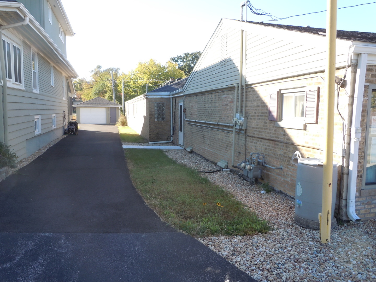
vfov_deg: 49.7
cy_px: 141
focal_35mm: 28
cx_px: 188
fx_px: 304
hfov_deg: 63.4
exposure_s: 1/160
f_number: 3.7
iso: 100
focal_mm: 5
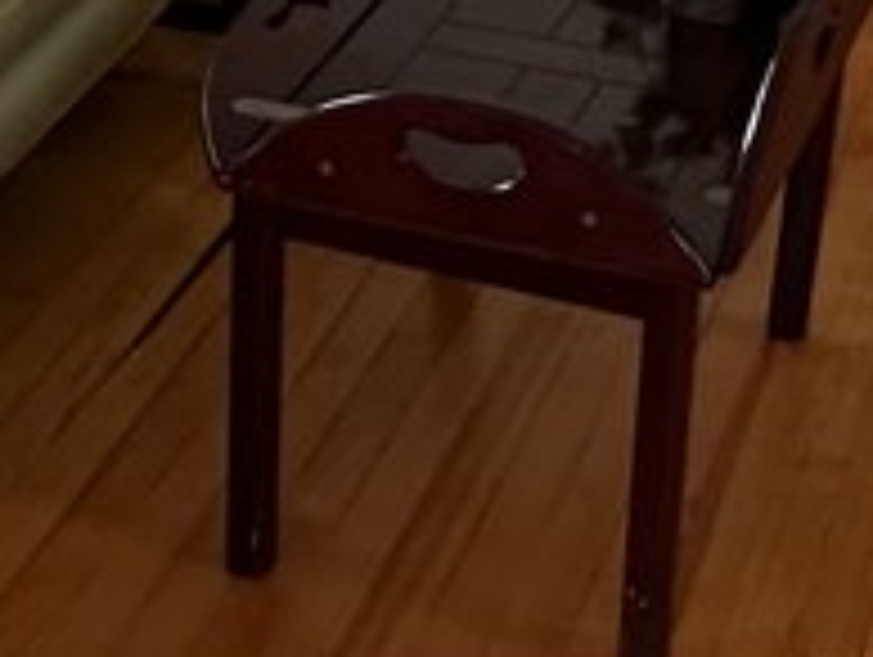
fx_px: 2752
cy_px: -115
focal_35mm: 109
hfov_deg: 17.8
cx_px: 128
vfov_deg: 13.3
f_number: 2.2
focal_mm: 2.22
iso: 320
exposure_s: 1/88
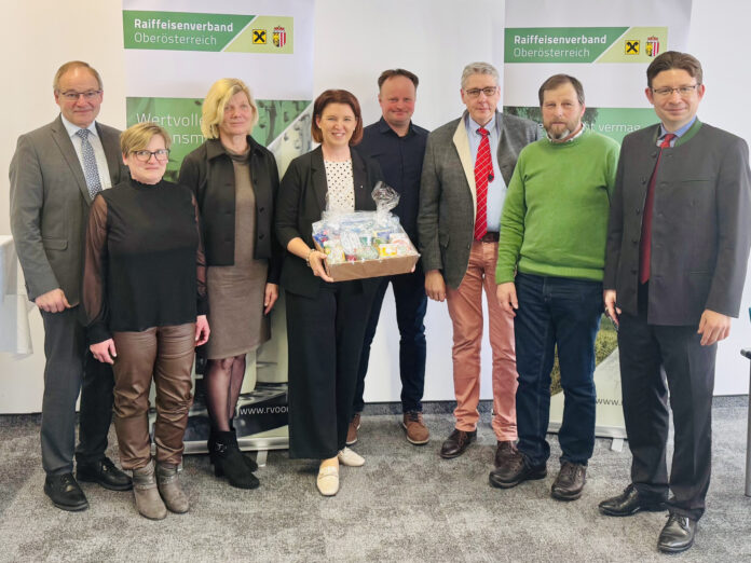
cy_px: 282
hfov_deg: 71.6
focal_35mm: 24
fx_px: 521
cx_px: 376
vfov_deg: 56.8
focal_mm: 6.8
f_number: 1.8
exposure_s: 1/100
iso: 160
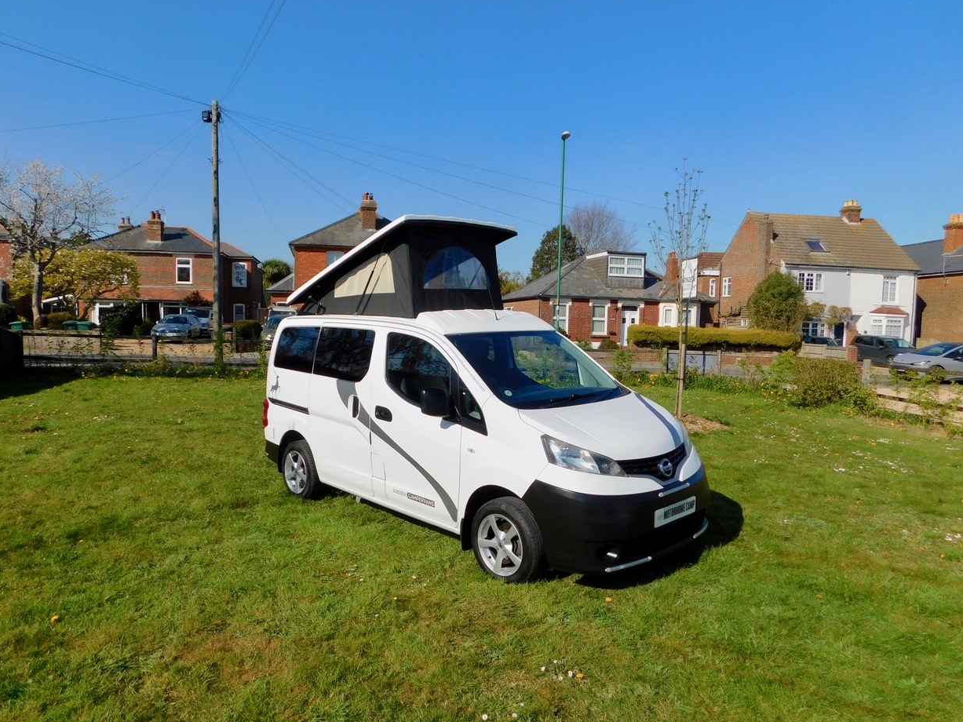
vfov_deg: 56.8
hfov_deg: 71.6
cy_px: 368
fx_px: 668
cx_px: 475
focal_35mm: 24
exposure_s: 1/800
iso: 125
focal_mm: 4
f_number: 6
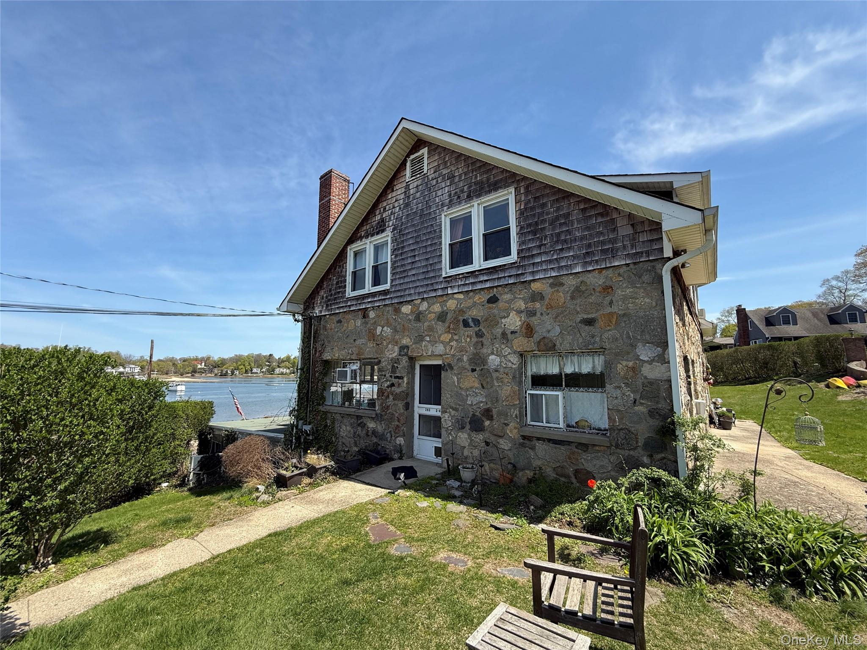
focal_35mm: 14
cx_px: 434
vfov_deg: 85.7
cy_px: 325
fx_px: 351
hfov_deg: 102.1
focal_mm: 2.22
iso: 50
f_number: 2.2
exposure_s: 1/942
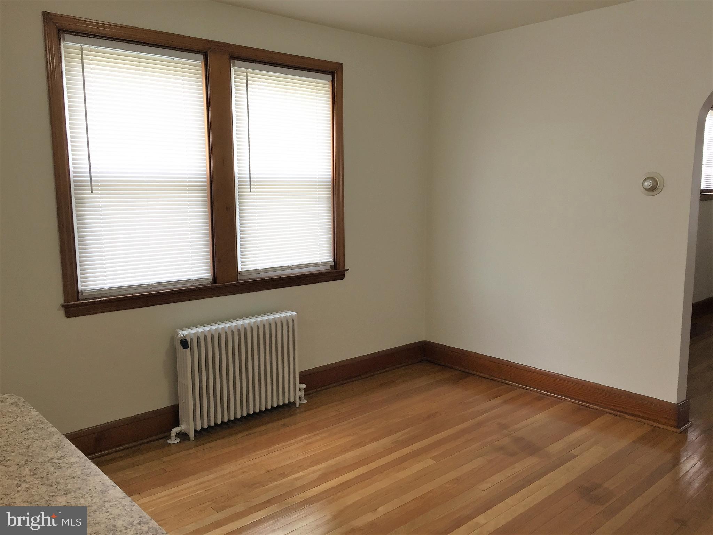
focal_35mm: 29
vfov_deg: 48.2
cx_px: 356
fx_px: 597
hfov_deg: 61.7
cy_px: 268
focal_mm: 4.15
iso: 32
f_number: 2.2
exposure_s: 1/40
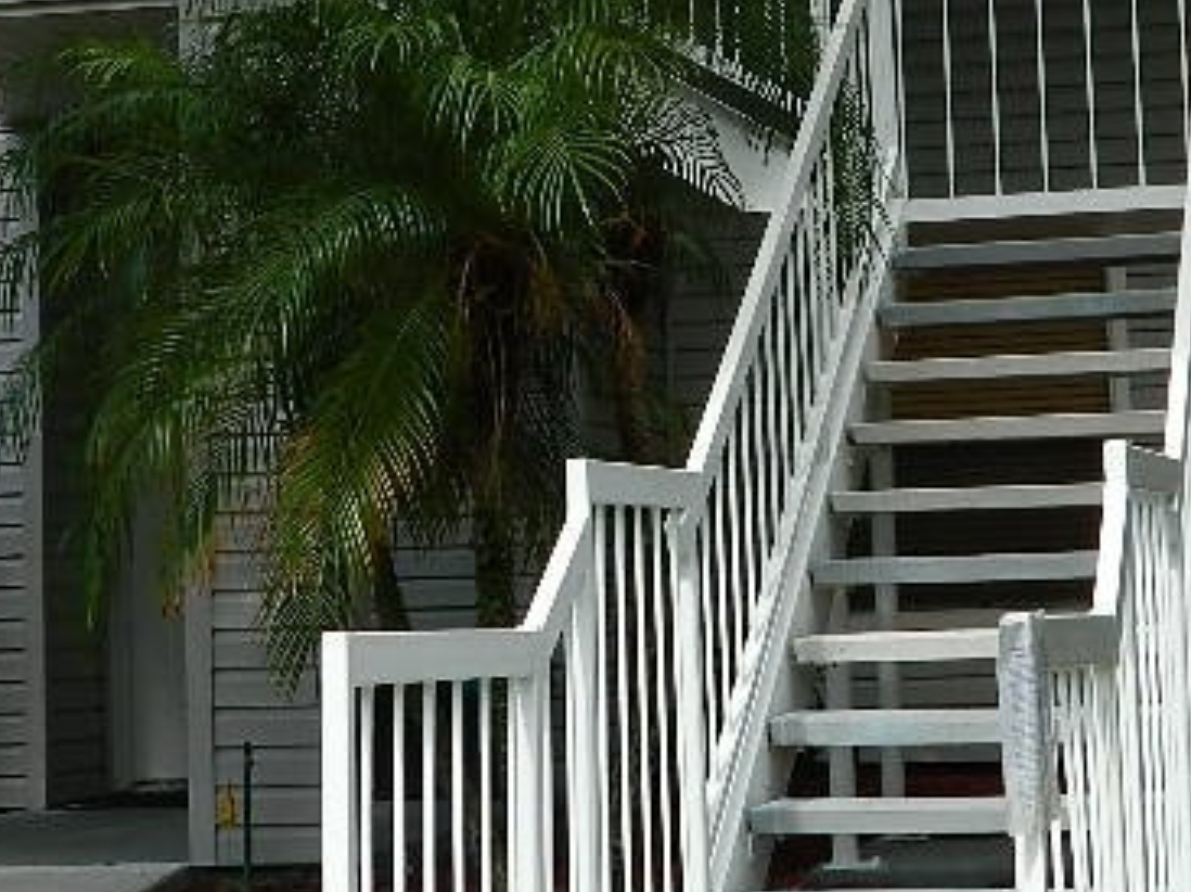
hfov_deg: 20.0
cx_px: 683
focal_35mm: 98
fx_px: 3370
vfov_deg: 14.9
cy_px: 127
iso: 80
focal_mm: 6.2
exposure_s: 1/500
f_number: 3.3
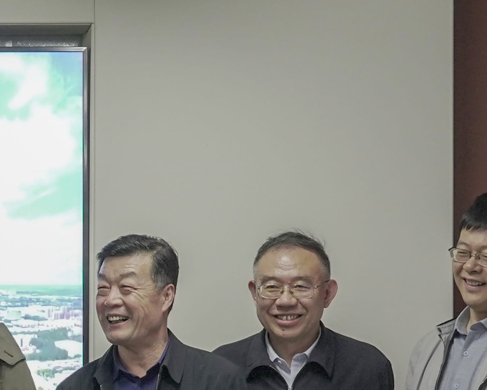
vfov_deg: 7.4
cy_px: 365
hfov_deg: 9.0
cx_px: -308
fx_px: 2998
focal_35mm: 208
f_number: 4.5
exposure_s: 1/200
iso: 3200
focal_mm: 47
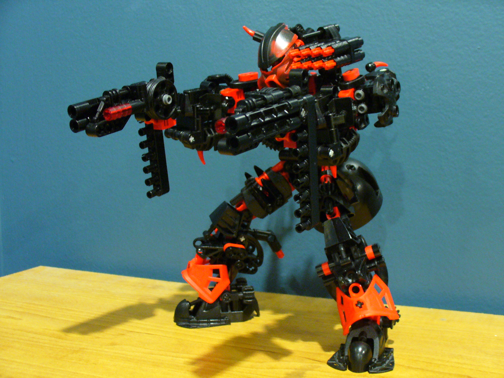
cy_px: 189
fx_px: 612
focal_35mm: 42
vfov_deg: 34.3
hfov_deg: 44.8
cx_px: 252
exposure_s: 1/2
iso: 200
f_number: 2.9
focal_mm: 7
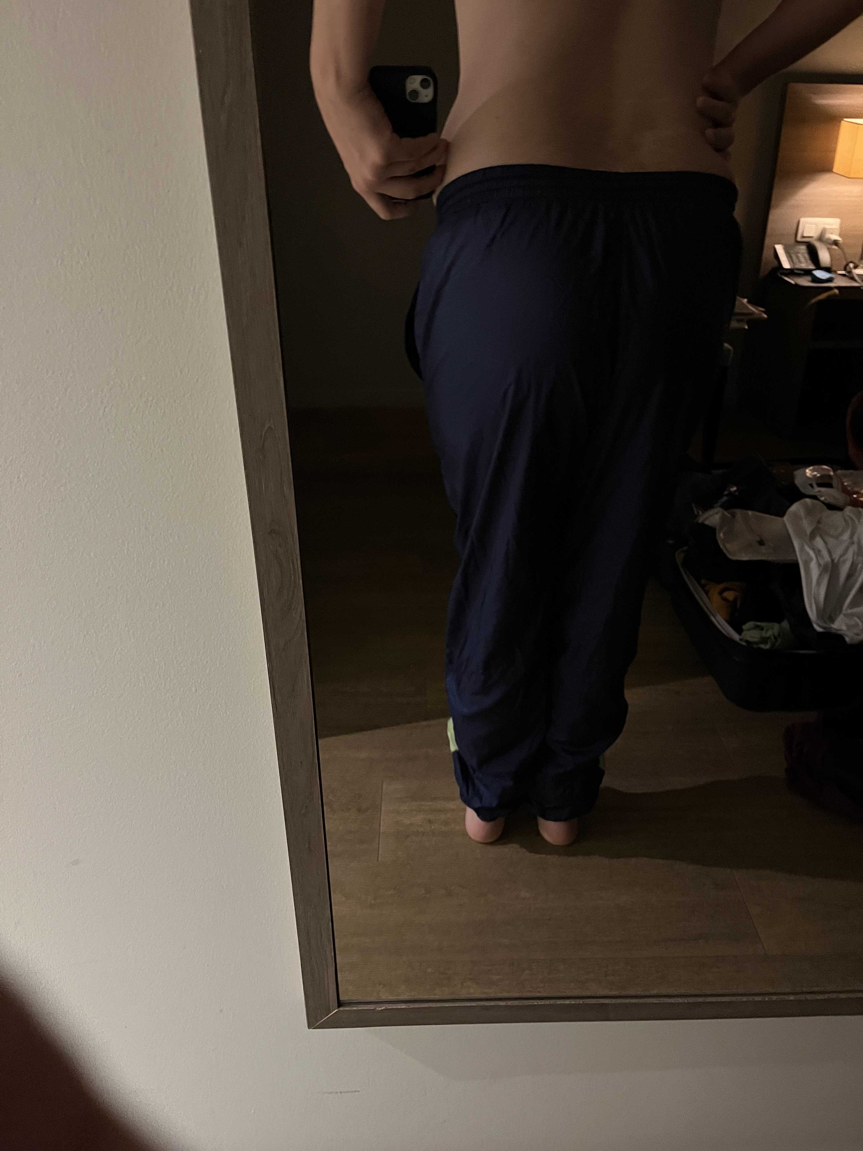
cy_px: 576
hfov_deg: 53.1
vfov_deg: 67.3
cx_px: 432
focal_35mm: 26
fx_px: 864
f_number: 1.6
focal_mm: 5.1
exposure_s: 1/25
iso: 640
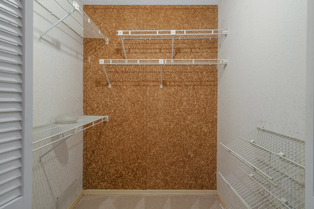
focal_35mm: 20
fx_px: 174
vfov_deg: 61.9
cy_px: 104
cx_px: 157
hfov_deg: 84.0
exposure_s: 1/20
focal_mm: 20
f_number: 8
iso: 320
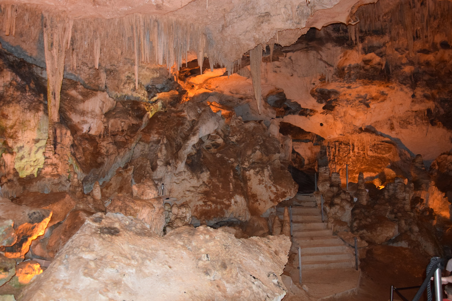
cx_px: 226
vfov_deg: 47.9
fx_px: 339
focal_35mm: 27
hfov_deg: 67.4
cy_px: 150
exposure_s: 1/60
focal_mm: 18
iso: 3200
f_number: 3.5
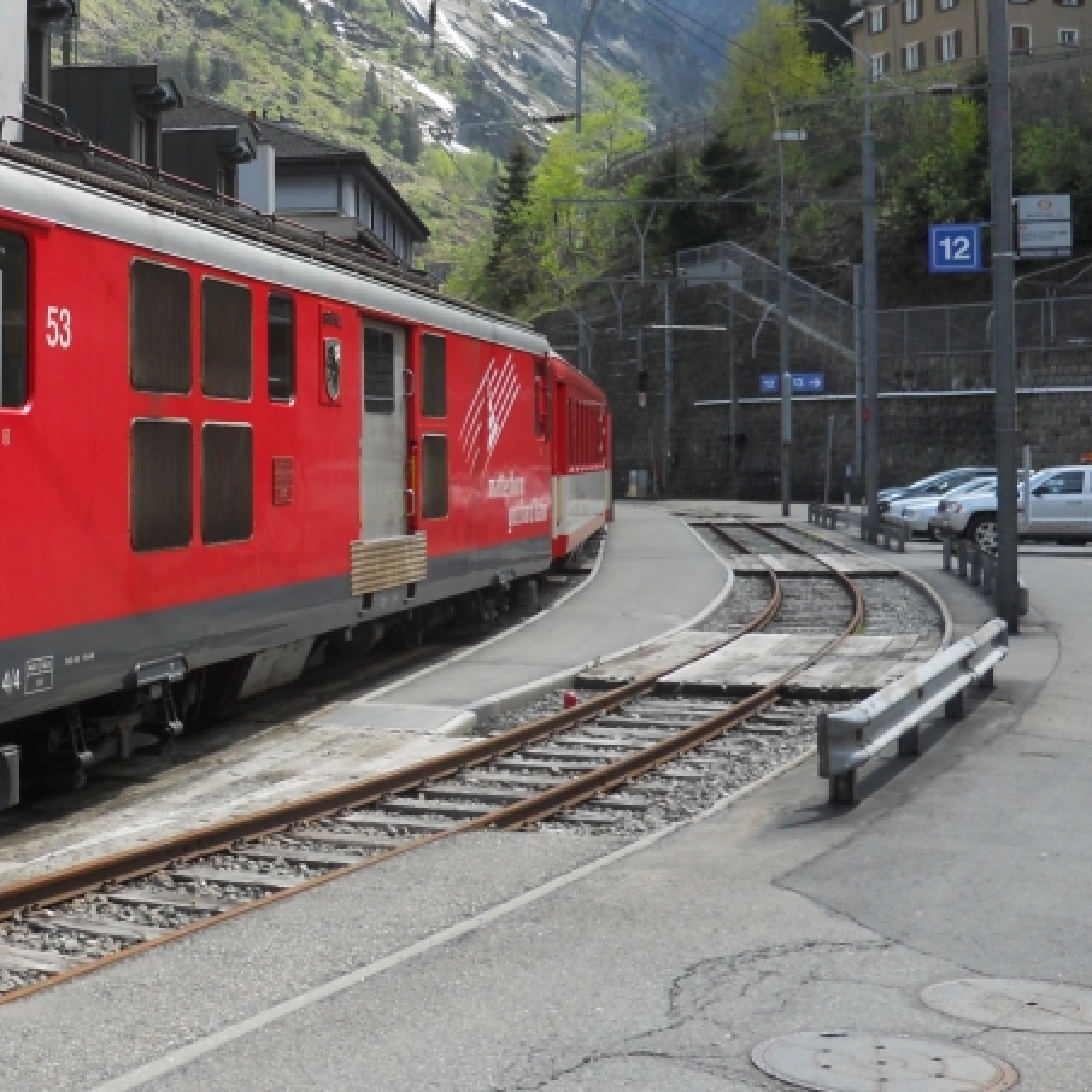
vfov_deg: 30.1
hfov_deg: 29.5
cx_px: 137
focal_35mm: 56
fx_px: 1999
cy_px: 292
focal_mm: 5
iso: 80
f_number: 2.7
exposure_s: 1/640
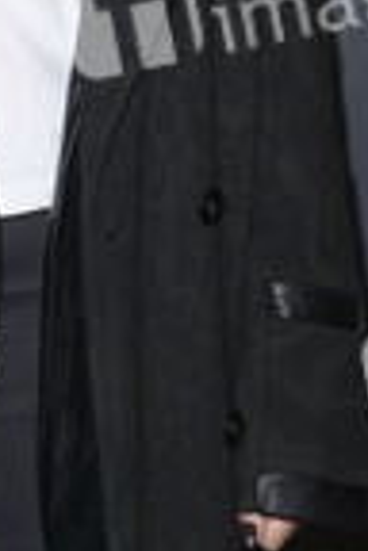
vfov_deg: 7.0
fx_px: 4477
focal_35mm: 292
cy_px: -203
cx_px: -96
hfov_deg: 4.7
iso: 640
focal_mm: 105
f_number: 5.6
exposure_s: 1/200
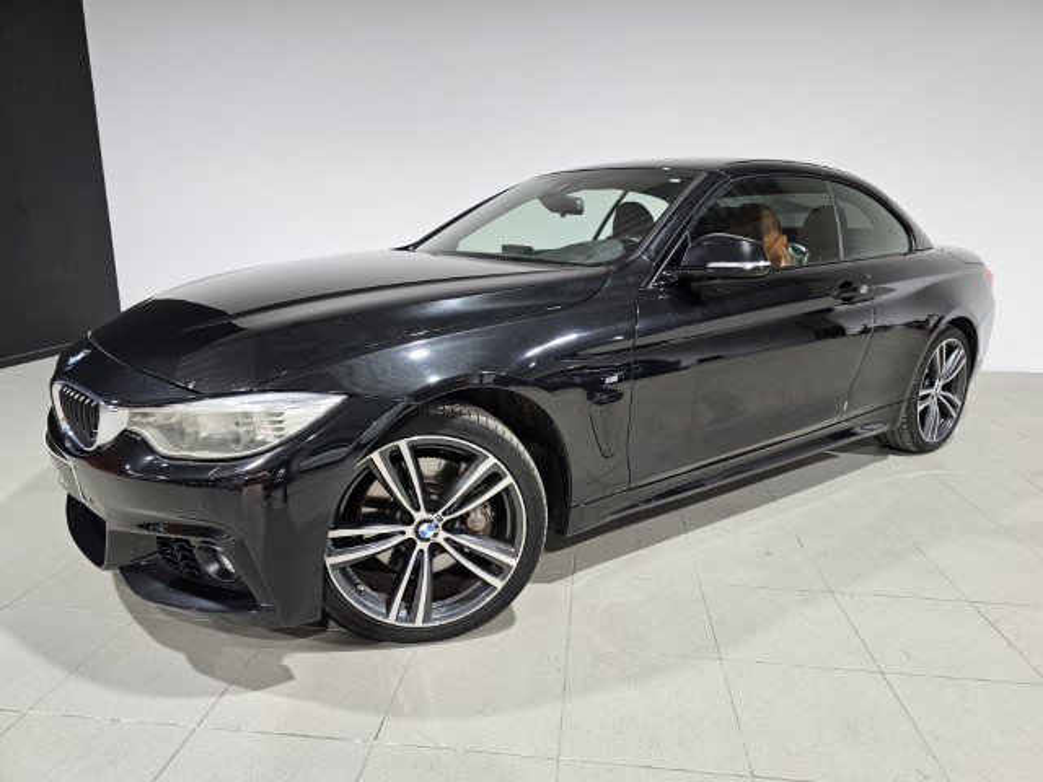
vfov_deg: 58.9
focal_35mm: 23
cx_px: 522
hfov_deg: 73.9
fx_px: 693
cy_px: 391
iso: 200
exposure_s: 1/100
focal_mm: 6.3
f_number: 1.7
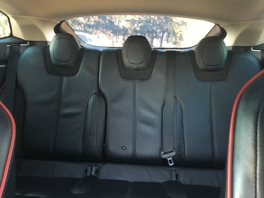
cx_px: 132
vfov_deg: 48.2
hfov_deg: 61.7
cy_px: 99
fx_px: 221
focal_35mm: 29
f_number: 2.2
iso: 250
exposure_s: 1/17
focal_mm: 4.15
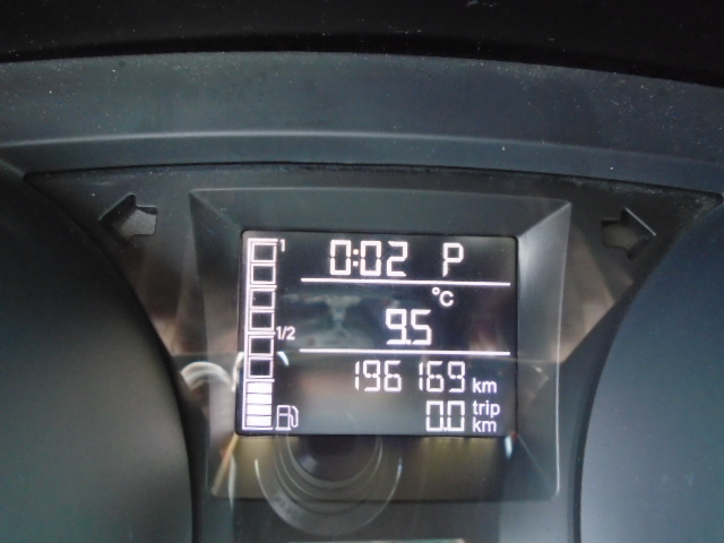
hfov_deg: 67.3
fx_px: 544
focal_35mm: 26
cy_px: 272
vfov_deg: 53.1
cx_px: 362
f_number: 3.2
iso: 400
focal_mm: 4.6
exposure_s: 1/8
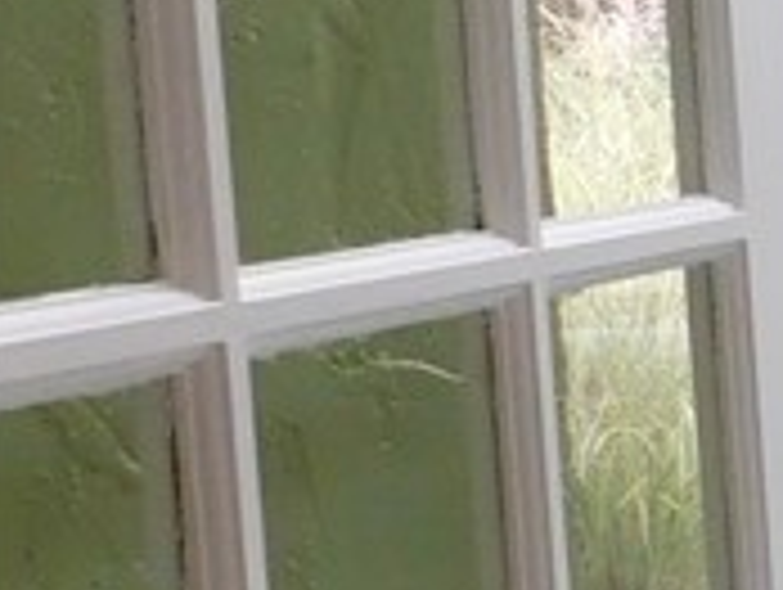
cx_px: 2282
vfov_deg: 11.0
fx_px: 3058
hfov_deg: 10.6
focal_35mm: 135
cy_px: 329
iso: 220
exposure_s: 1/30
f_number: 3
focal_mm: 4
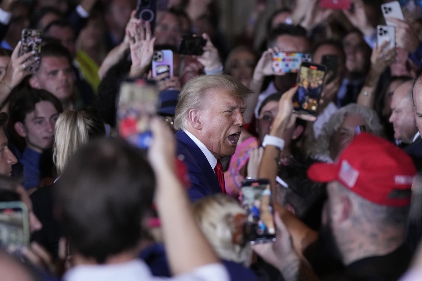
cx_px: 211
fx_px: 2567
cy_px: 140
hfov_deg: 9.4
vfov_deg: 6.3
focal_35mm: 219
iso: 3200
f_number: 2.8
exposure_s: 1/6400
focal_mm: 146
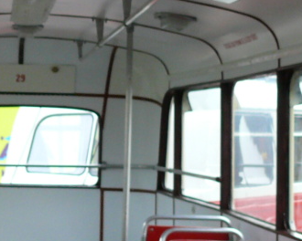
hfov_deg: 15.0
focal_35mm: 124
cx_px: -48
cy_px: 147
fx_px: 1108
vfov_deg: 12.4
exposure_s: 1/30
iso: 200
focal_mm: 7.4
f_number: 2.8
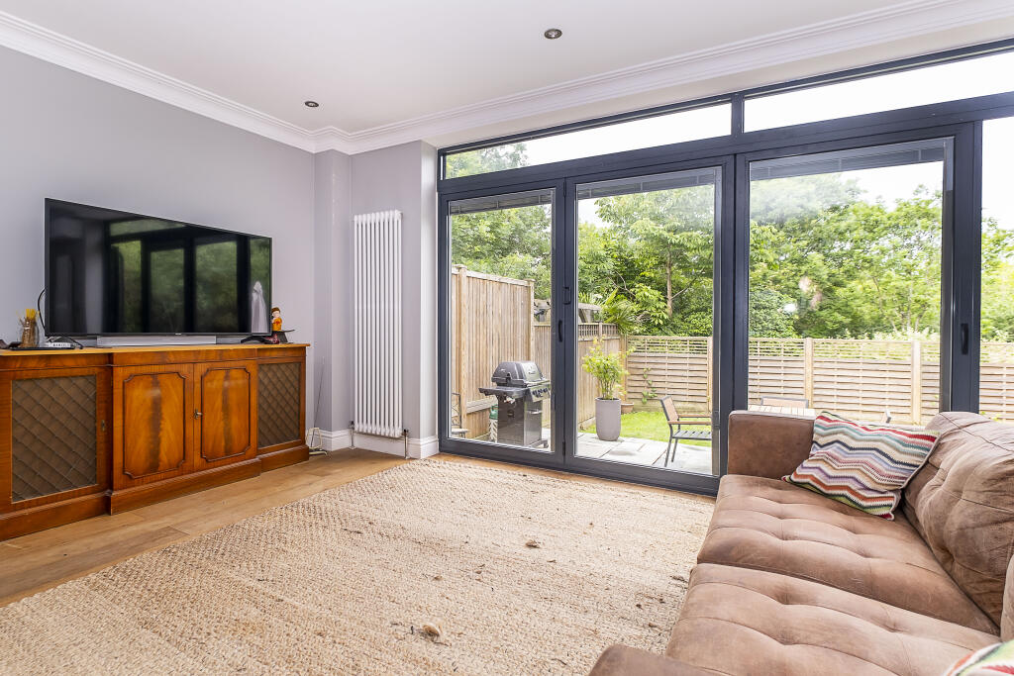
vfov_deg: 77.3
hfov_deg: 100.4
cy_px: 338
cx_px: 507
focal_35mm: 15
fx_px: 423
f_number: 4
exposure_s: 1/125
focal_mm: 10
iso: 320
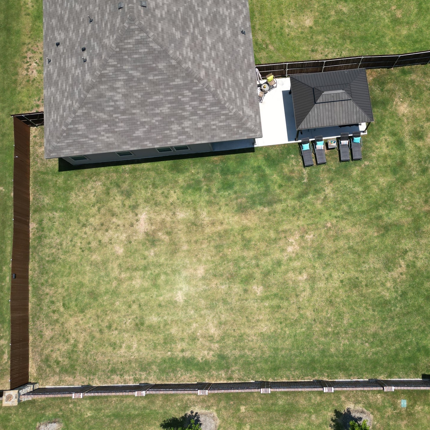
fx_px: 422
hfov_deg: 53.2
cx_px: 277
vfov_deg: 54.0
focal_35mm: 30
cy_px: 211
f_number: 1.7
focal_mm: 6.72
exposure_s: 1/2500
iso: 100
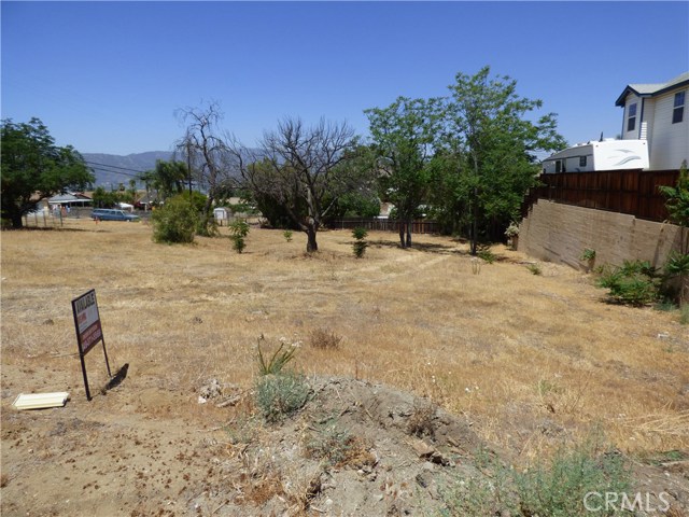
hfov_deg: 81.7
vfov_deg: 66.0
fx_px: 398
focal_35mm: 20
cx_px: 344
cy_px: 258
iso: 100
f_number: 3.2
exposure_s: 1/1600
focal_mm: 3.58
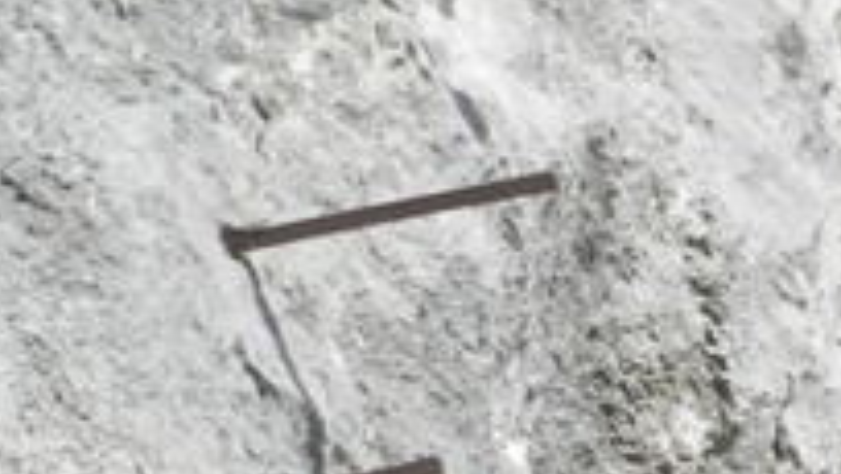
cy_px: 944
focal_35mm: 126
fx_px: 2811
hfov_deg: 16.3
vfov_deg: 9.1
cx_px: 1022
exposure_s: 1/1000
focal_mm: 4
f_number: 4.5
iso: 160
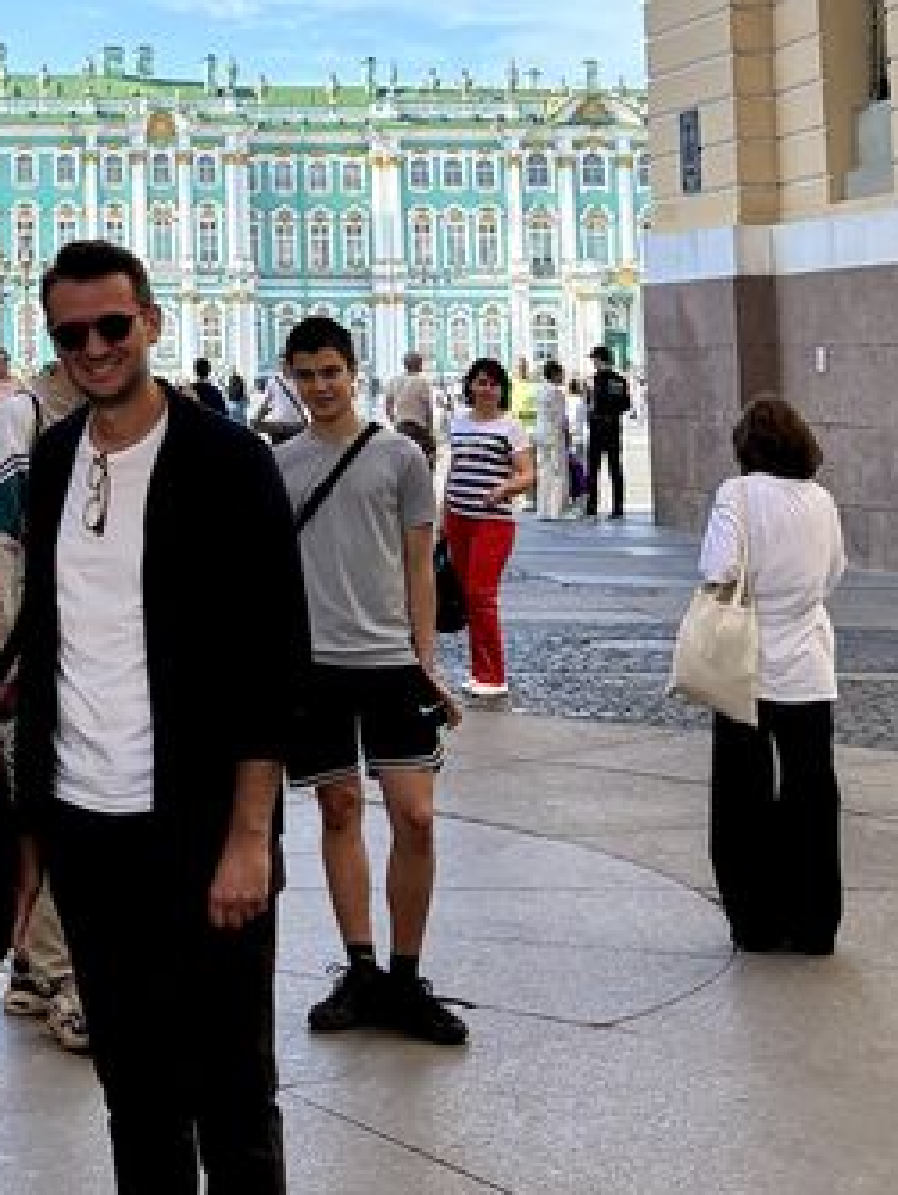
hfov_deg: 17.0
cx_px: -168
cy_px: -95
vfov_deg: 22.3
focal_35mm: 83
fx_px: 2867
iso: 50
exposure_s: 1/1876
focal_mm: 5.96
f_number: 1.6
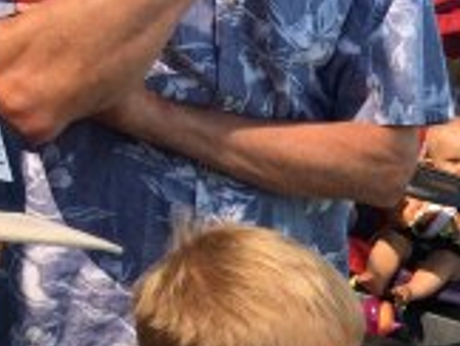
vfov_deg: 11.5
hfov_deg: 14.5
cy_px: 495
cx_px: 730
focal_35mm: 125
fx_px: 1664
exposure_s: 1/533
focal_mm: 4.15
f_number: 2.2
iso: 32
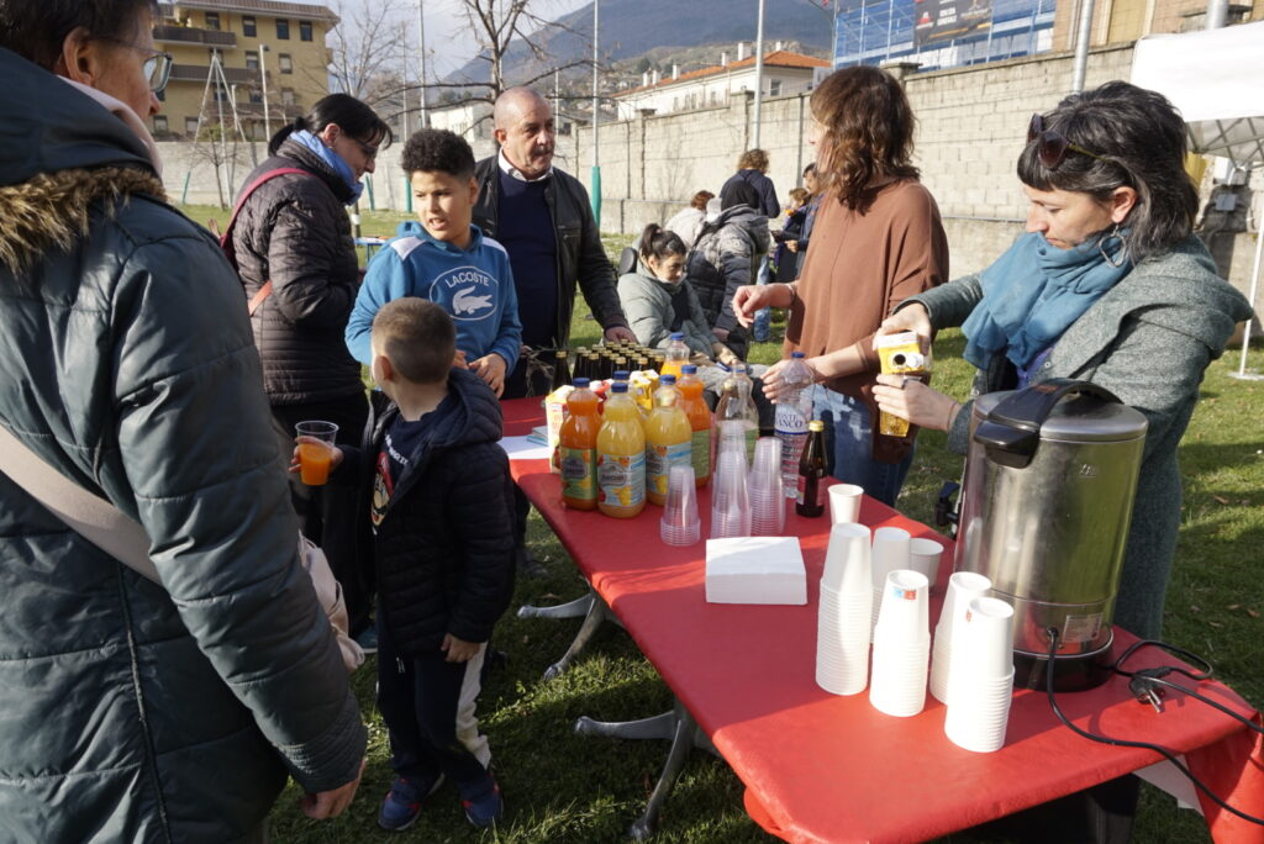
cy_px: 422
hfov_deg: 73.7
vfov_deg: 53.2
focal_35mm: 24
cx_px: 632
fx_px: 843
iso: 100
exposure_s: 1/200
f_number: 5.6
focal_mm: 16
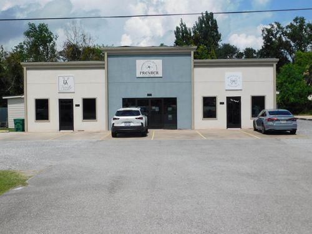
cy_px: 117
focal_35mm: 45
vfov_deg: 32.2
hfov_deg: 42.1
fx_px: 406
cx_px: 156
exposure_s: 1/640
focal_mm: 8
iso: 125
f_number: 7.4
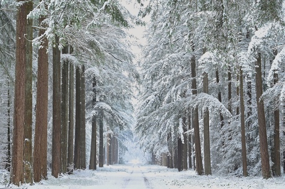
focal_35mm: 75
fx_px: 593
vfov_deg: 18.2
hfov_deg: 27.0
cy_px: 94
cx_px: 142
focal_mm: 75
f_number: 8
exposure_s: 1/40
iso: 800
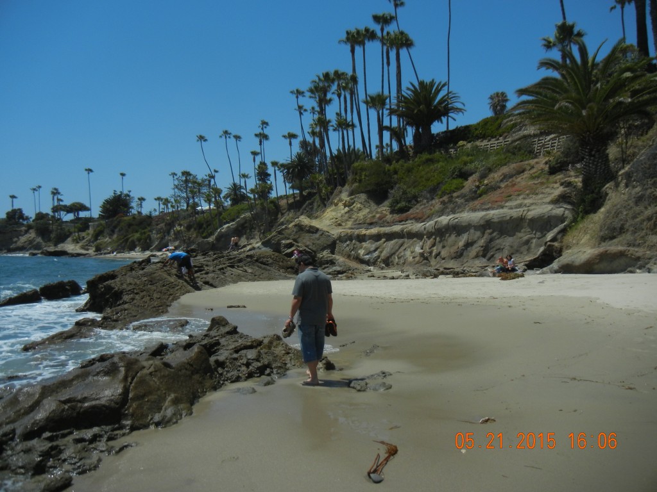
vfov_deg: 46.8
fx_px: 569
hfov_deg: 60.0
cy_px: 246
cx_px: 328
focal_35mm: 30
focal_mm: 5.4
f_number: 7
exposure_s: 1/950
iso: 160
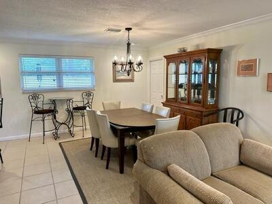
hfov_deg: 71.6
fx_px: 189
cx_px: 136
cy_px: 102
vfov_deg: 56.8
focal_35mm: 24
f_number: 1.78
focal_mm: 6.86
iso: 250
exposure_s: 1/120
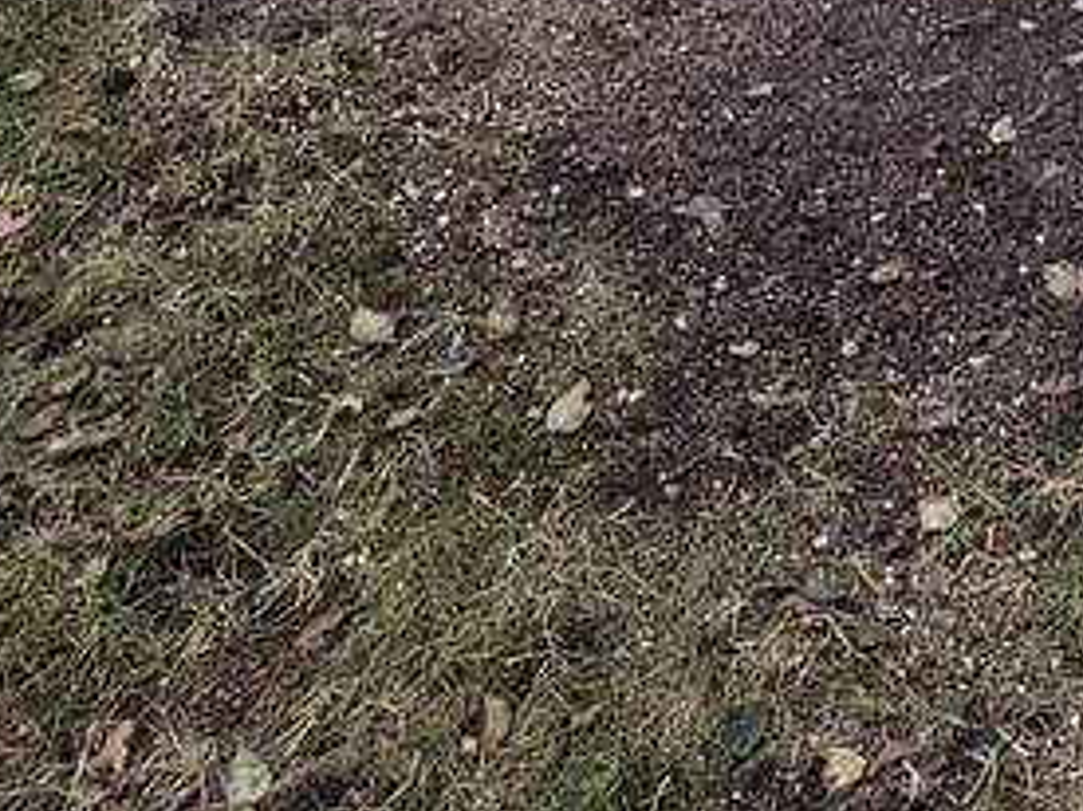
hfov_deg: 14.6
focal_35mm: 121
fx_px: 3784
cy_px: -689
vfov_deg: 11.3
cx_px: 1827
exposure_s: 1/354
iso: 40
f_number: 1.8
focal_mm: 5.4
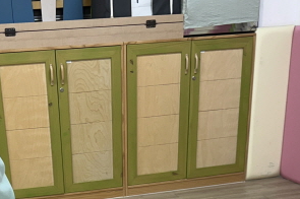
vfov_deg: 20.4
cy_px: 254
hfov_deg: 32.3
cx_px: 74
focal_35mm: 61
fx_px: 508
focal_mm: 6.86
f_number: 1.78
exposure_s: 1/120
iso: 100
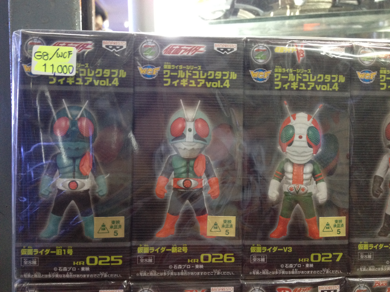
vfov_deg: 40.7
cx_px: 195
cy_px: 146
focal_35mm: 35
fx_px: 394
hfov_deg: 52.6
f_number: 2.4
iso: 250
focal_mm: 4.28
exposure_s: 1/20
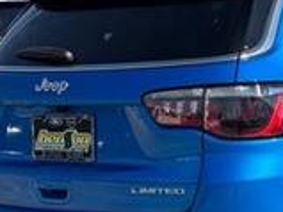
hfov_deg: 12.7
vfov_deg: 9.7
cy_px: 157
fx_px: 1242
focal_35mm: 152
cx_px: 319
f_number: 1.78
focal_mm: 6.76
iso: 64
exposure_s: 1/3257
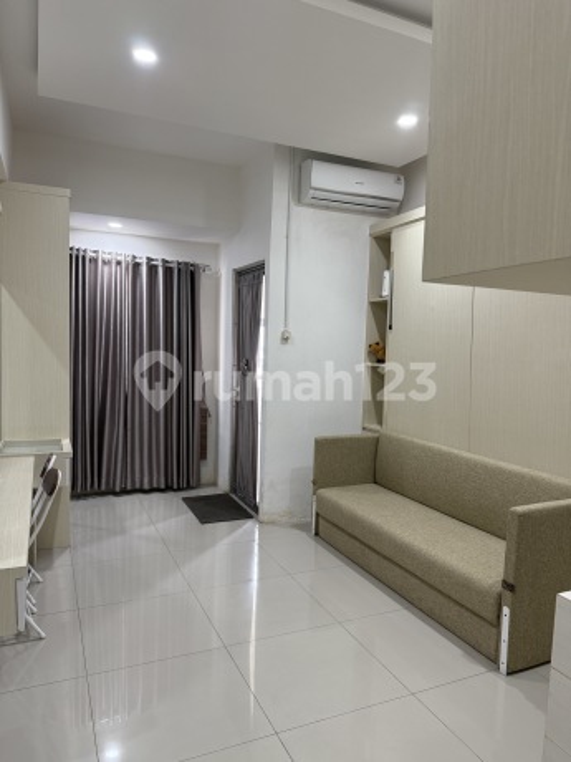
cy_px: 381
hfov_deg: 56.8
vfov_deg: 71.6
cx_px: 286
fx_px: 528
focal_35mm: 24
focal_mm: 6.76
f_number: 1.78
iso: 200
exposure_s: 1/100
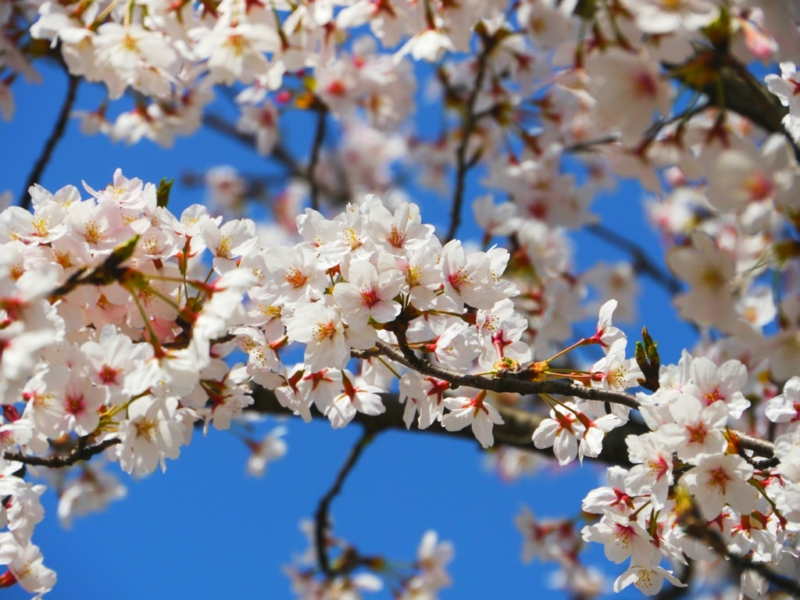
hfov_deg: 7.1
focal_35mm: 280
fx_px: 6471
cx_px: 400
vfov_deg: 5.3
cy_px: 300
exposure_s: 1/1000
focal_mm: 140
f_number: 7.1
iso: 100
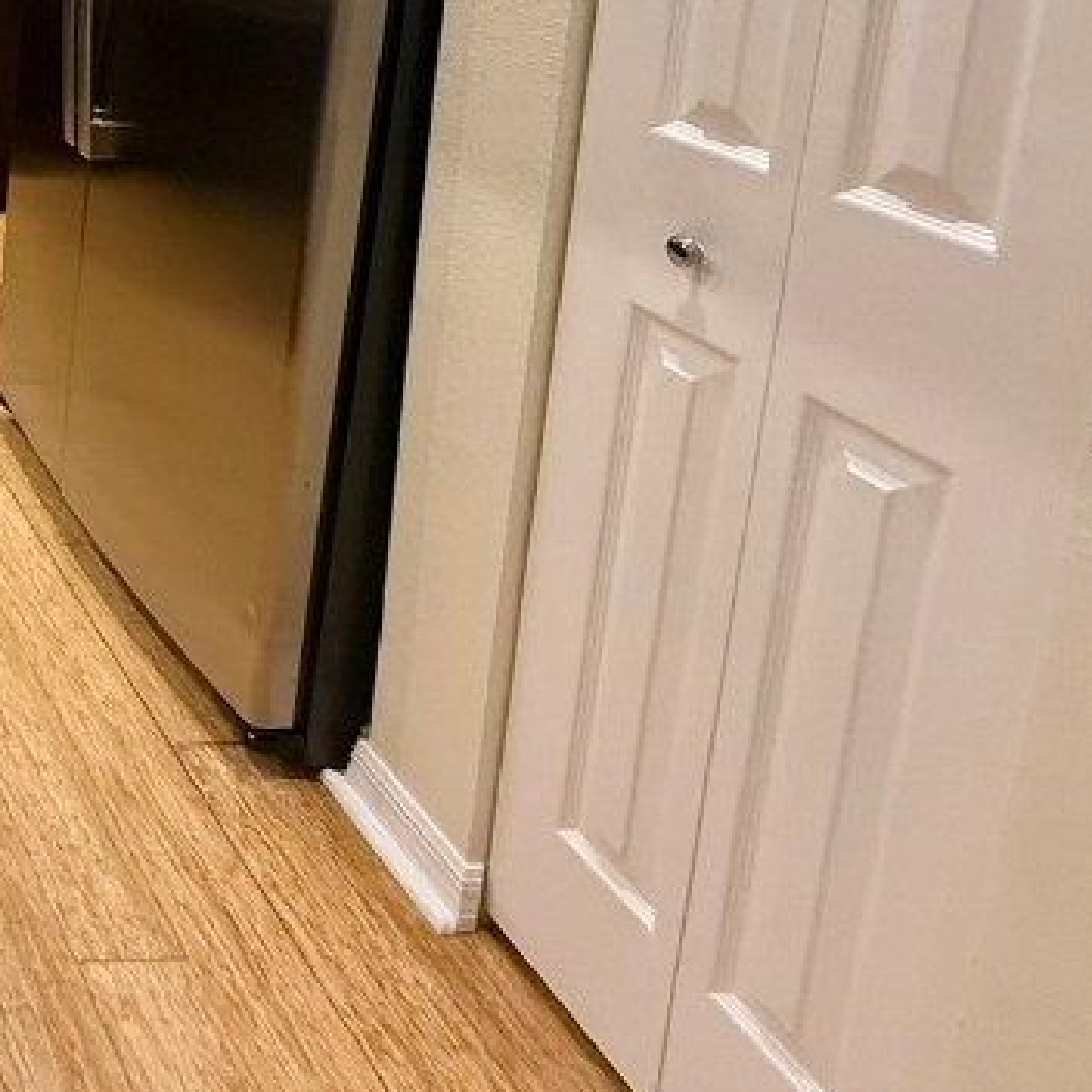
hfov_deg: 30.8
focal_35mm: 36
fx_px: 1285
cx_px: -453
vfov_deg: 39.3
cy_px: -56
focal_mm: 2.22
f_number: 2.2
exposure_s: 1/60
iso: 250
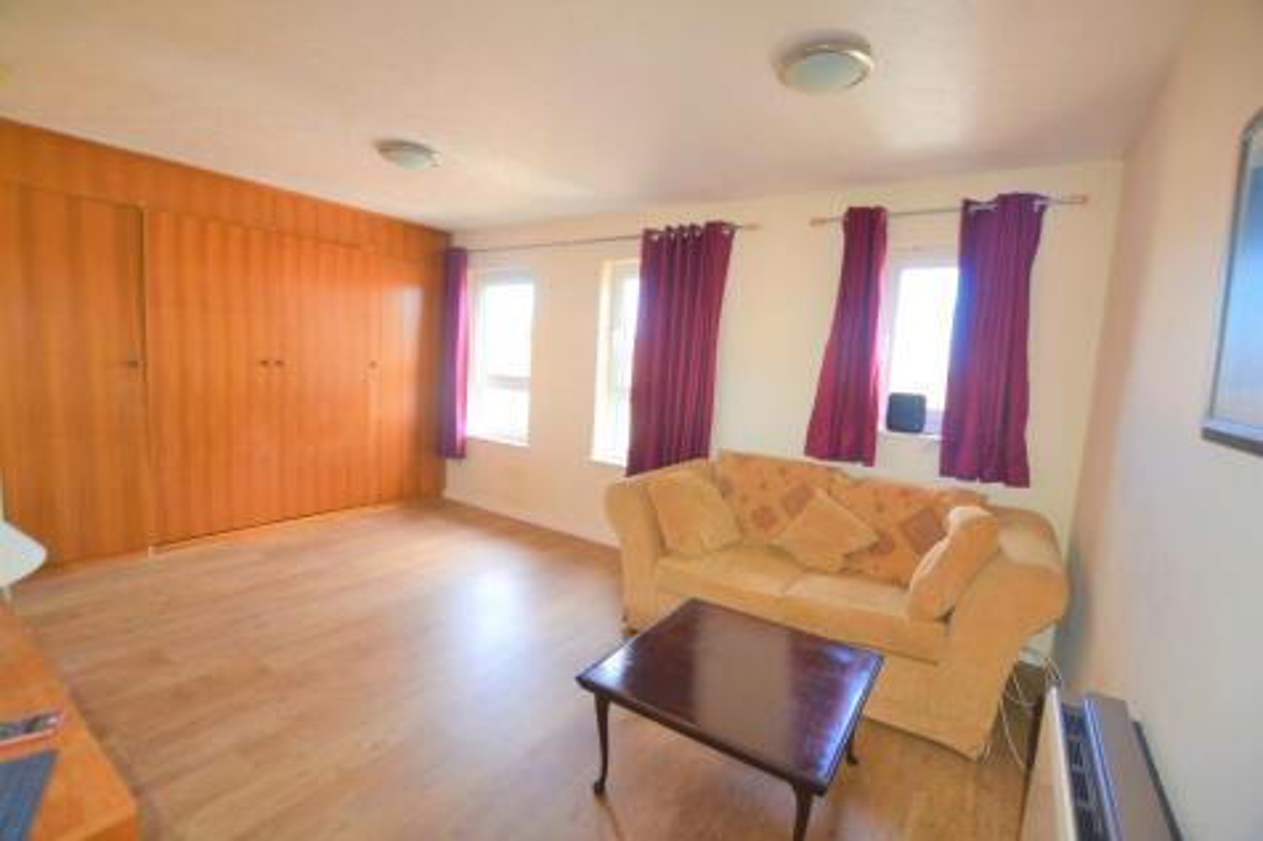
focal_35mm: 15
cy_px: 420
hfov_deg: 100.4
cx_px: 632
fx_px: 526
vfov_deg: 77.3
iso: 400
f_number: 3.5
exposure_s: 1/60
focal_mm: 10
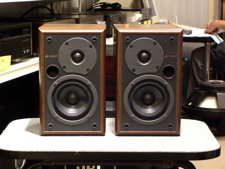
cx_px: 112
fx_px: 741
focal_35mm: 114
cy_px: 84
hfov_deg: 17.3
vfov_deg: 13.0
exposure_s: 1/15
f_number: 5.1
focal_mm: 23.7
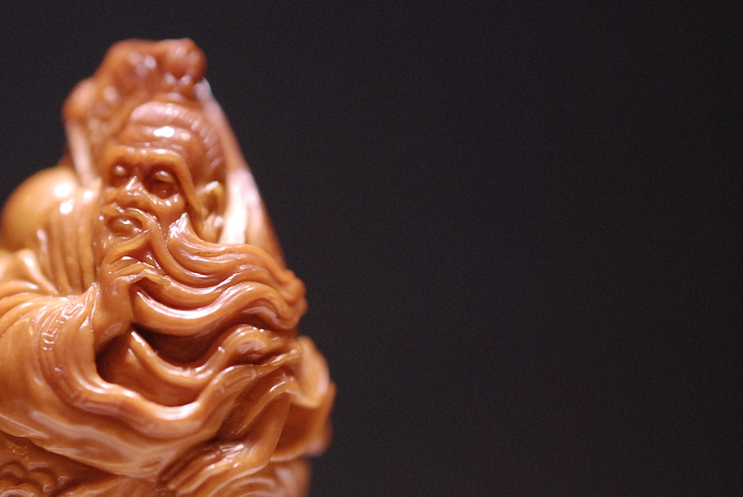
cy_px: 276
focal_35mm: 102
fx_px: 2108
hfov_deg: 19.8
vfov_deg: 13.5
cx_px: 137
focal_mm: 40
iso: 640
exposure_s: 1/40
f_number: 3.3
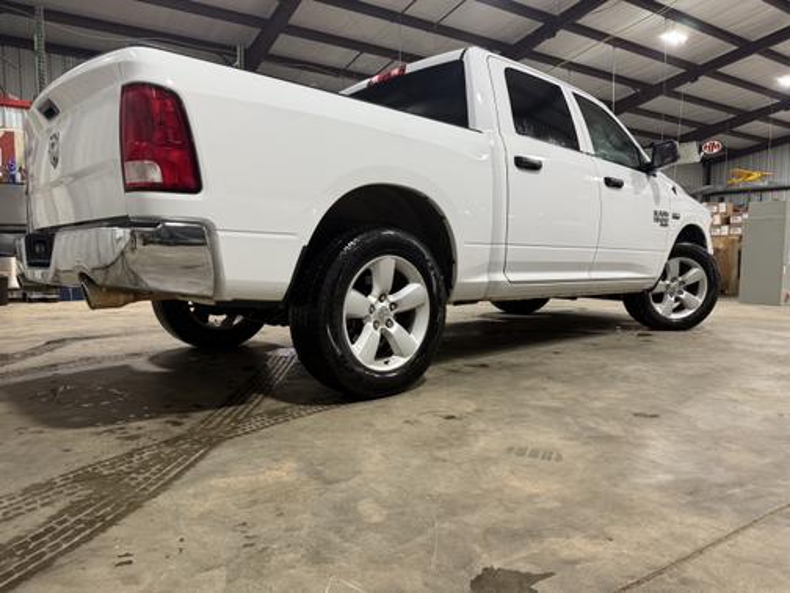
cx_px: 395
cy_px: 296
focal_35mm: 24
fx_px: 548
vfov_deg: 56.8
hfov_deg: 71.6
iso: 200
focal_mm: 6.76
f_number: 1.78
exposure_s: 1/60
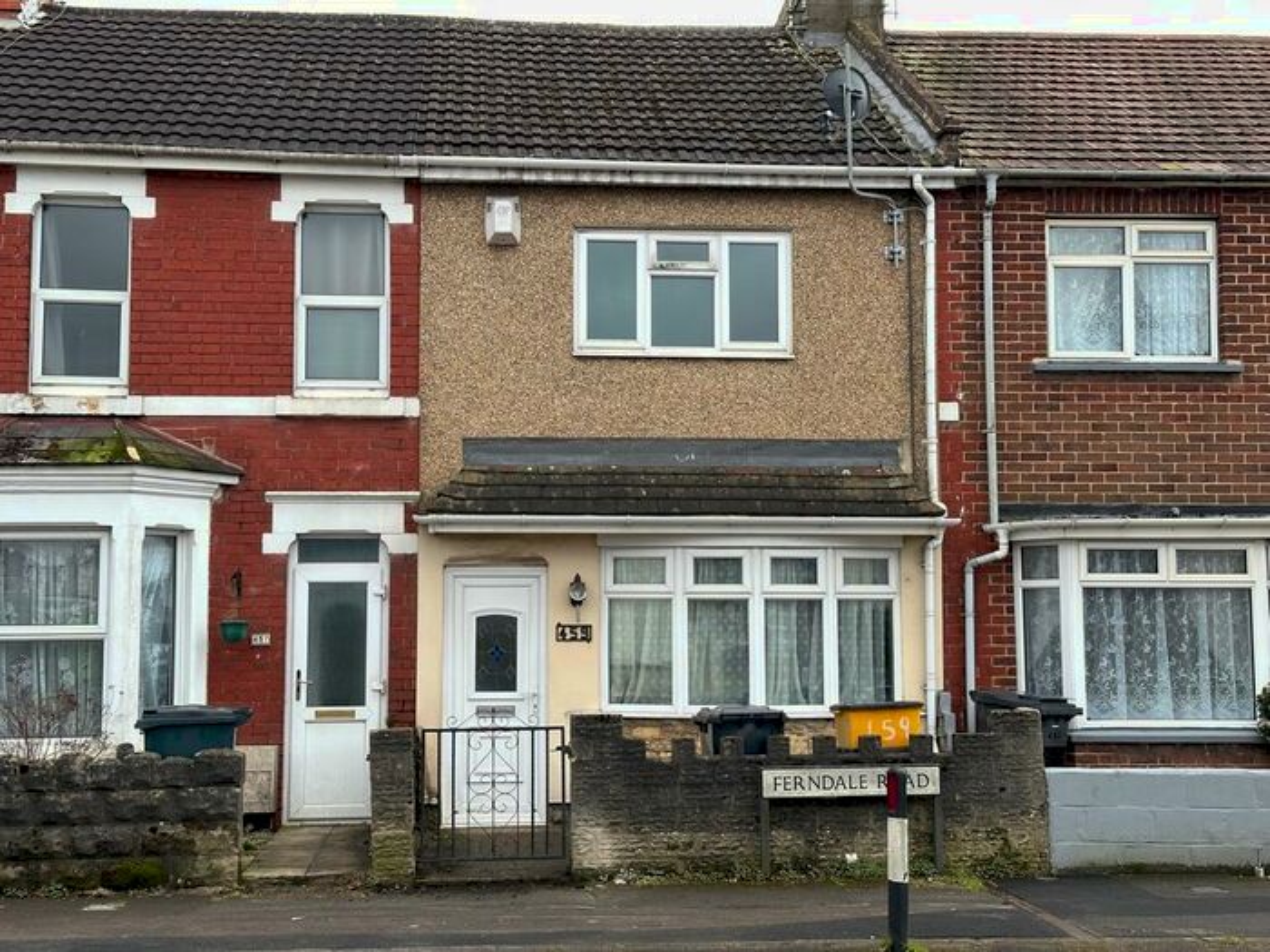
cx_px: 635
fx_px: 1761
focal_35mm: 48
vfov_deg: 30.3
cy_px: 476
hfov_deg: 39.7
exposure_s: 1/549
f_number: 1.78
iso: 64
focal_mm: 6.86
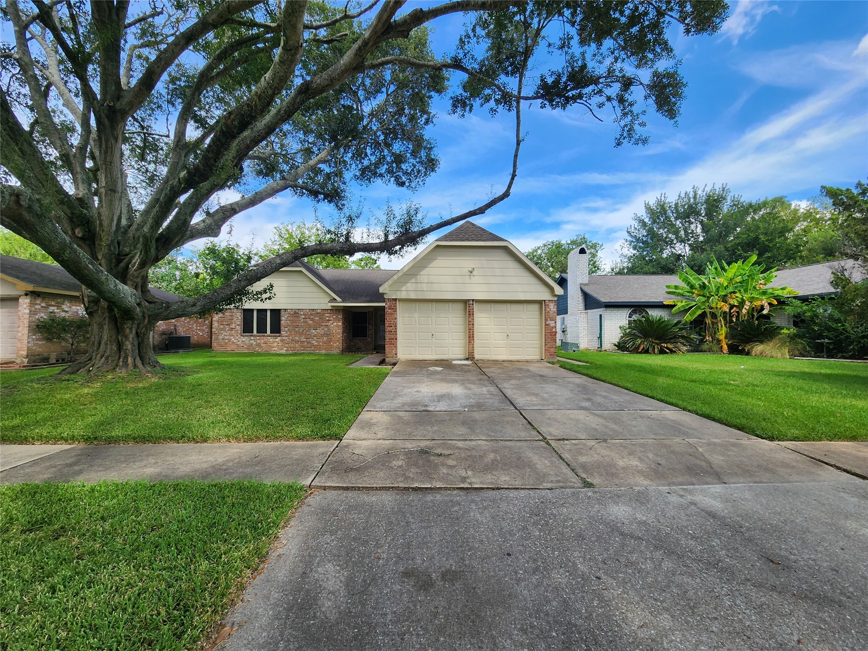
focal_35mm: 13
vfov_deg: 89.9
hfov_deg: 106.2
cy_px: 326
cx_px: 434
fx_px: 326
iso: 50
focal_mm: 2.2
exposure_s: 1/942
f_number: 2.2
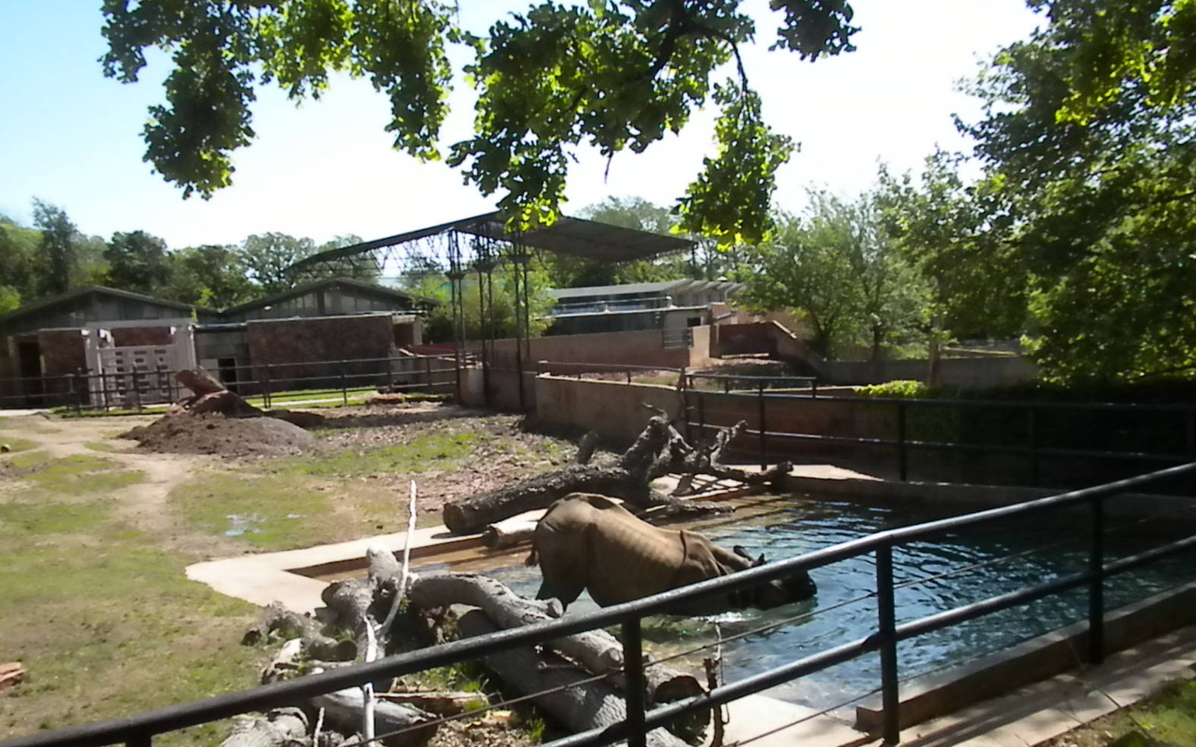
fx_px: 1304
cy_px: 457
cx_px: 597
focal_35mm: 40
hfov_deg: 49.3
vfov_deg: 31.9
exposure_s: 1/416
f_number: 10
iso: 640
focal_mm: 6.6
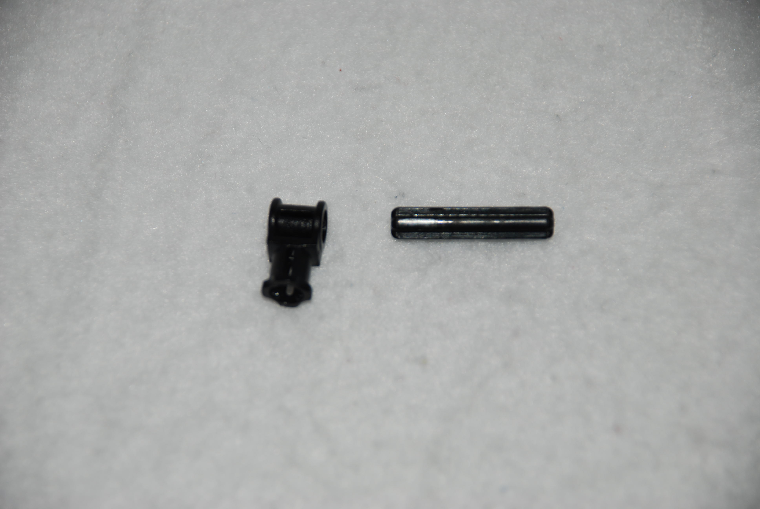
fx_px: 4280
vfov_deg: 6.8
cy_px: 254
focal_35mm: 202
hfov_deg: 10.1
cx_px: 380
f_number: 5.6
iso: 100
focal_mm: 135
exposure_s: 1/60
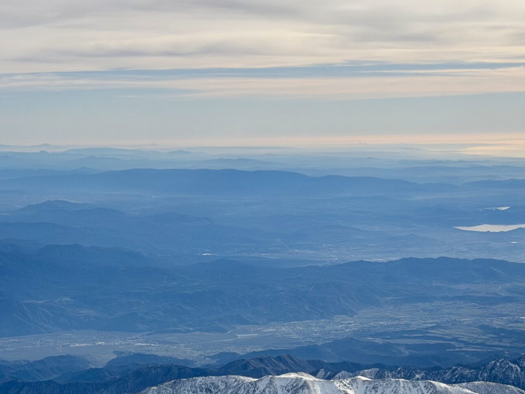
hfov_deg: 20.6
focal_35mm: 95
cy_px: 296
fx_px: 1441
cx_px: 351
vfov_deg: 15.5
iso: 80
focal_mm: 6.76
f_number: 1.78
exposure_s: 1/9901
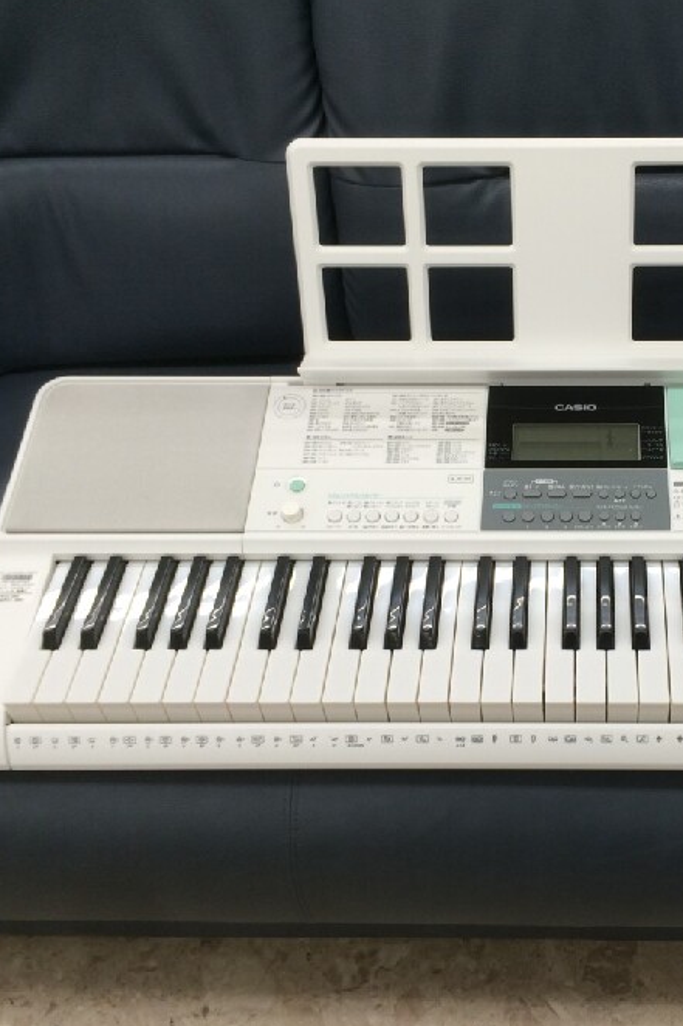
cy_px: 515
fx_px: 1167
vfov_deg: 47.4
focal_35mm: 41
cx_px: 561
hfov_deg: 31.6
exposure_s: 1/60
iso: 40
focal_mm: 4.15
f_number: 2.2
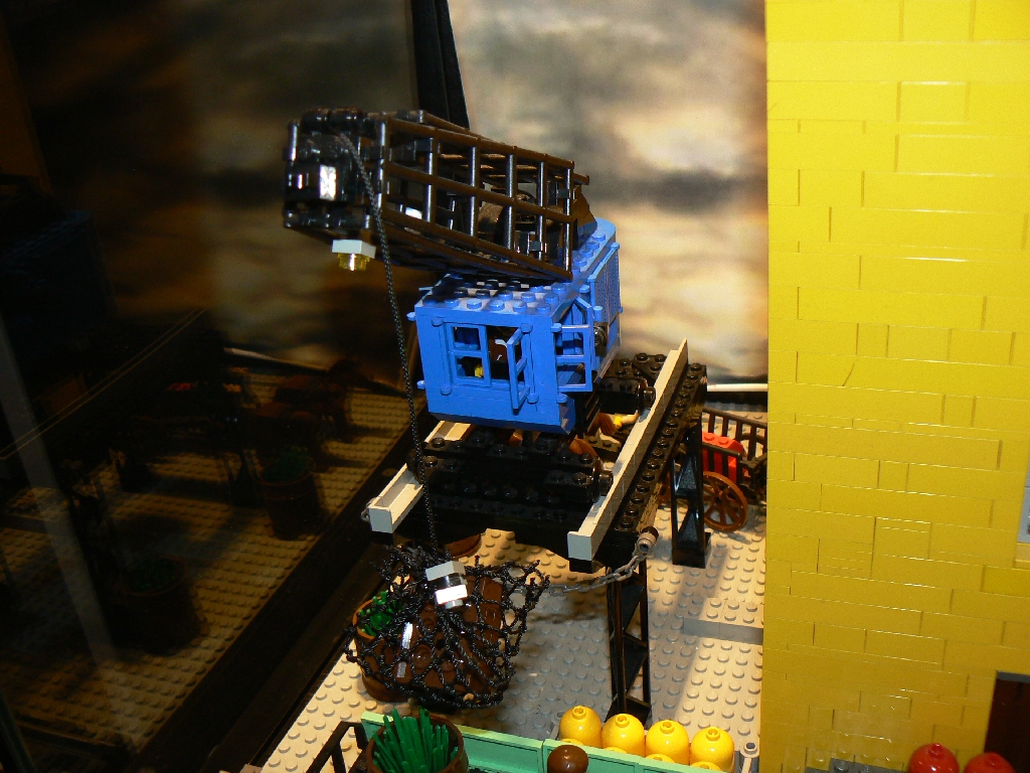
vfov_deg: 39.7
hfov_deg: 51.4
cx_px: 515
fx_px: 1071
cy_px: 386
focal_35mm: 36
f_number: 2.8
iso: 100
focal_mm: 6
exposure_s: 1/30
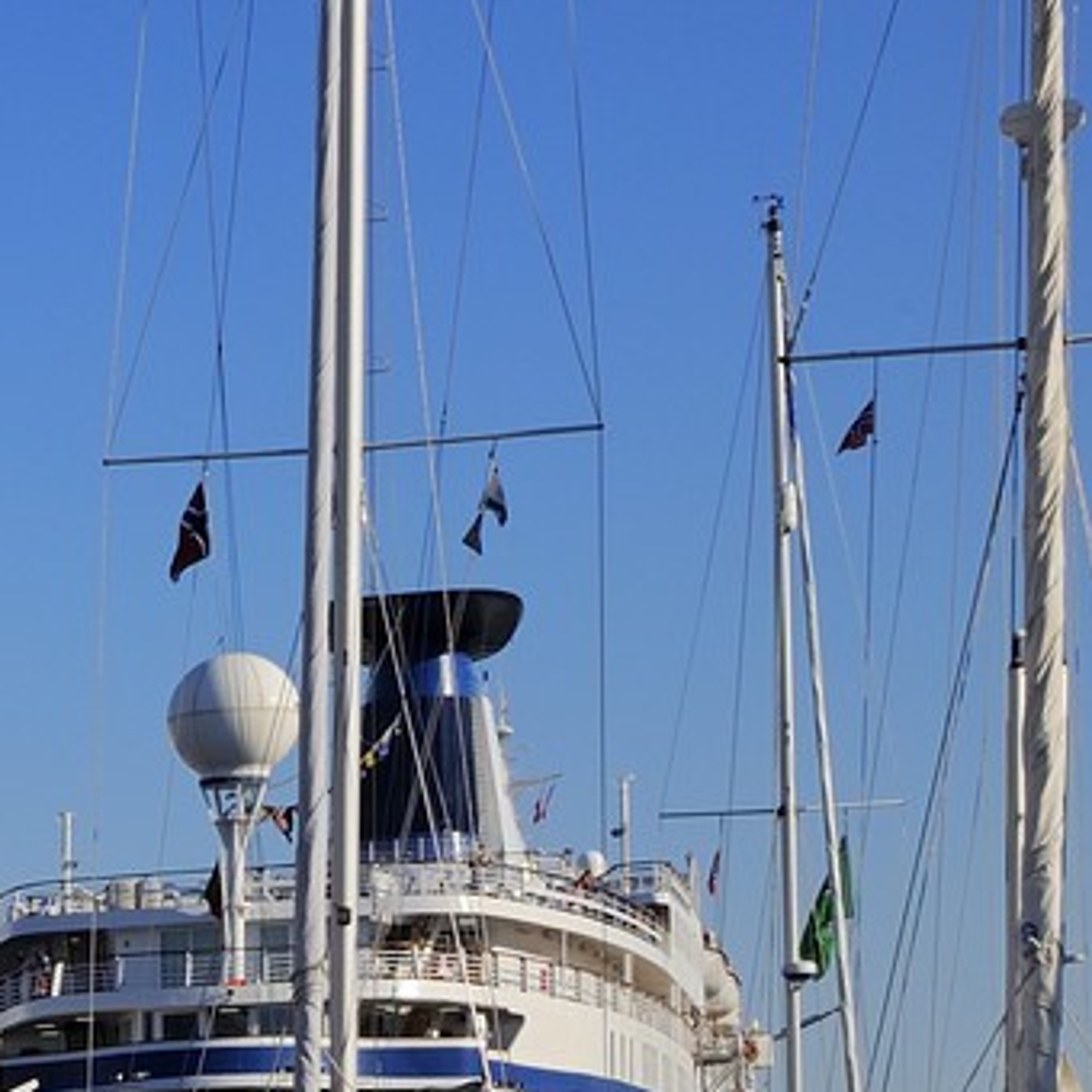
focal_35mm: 144
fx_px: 5139
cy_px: 1468
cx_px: -1439
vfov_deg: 11.8
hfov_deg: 10.6
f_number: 18
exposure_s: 1/160
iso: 200
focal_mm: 36
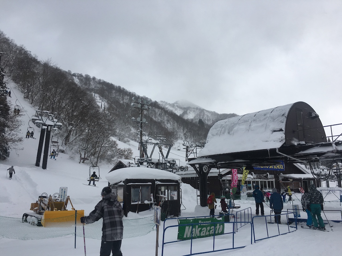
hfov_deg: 61.7
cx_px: 171
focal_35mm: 29
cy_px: 128
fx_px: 287
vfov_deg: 48.2
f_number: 2.2
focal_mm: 4.15
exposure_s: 1/582
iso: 25
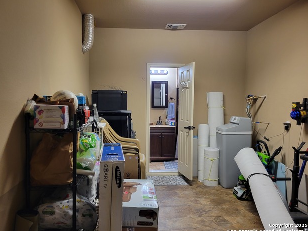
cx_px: 149
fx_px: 240
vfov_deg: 51.4
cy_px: 114
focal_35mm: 27
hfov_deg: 65.3
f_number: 1.8
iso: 200
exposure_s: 1/40
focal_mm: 5.4
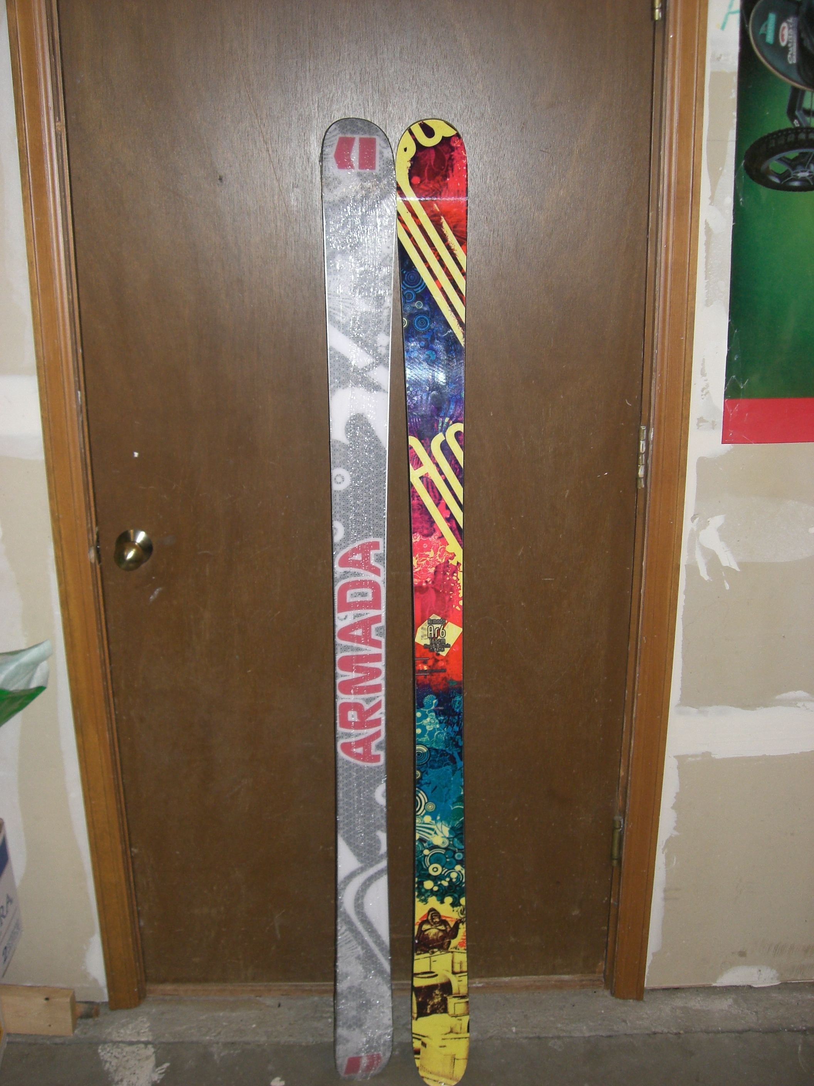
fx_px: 1191
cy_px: 543
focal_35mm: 38
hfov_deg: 37.7
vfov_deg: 49.0
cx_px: 407
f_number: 2.7
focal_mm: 6.2
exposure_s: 1/60
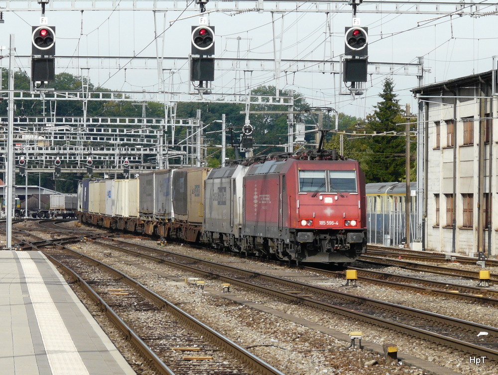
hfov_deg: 12.6
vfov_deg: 9.5
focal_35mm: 157
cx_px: 249
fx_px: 2261
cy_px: 188
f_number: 5.6
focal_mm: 25.9
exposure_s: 1/250
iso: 100
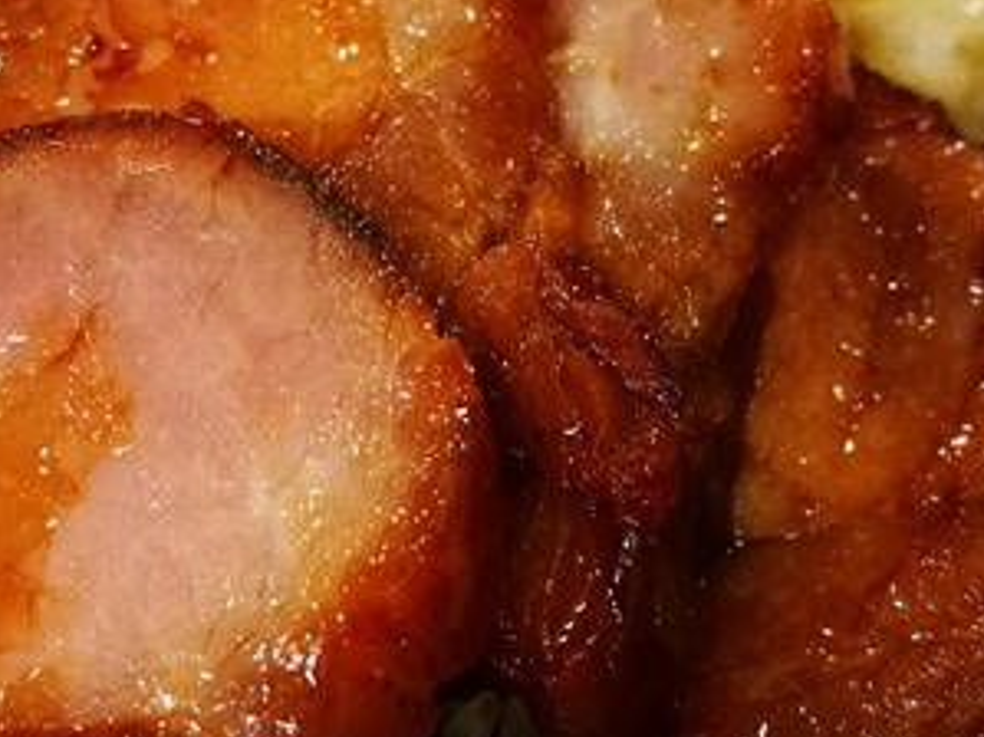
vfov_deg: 22.5
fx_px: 1847
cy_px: 280
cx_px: 438
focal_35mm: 65
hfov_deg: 29.8
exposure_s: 1/24
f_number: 4
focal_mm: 4.5
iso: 500
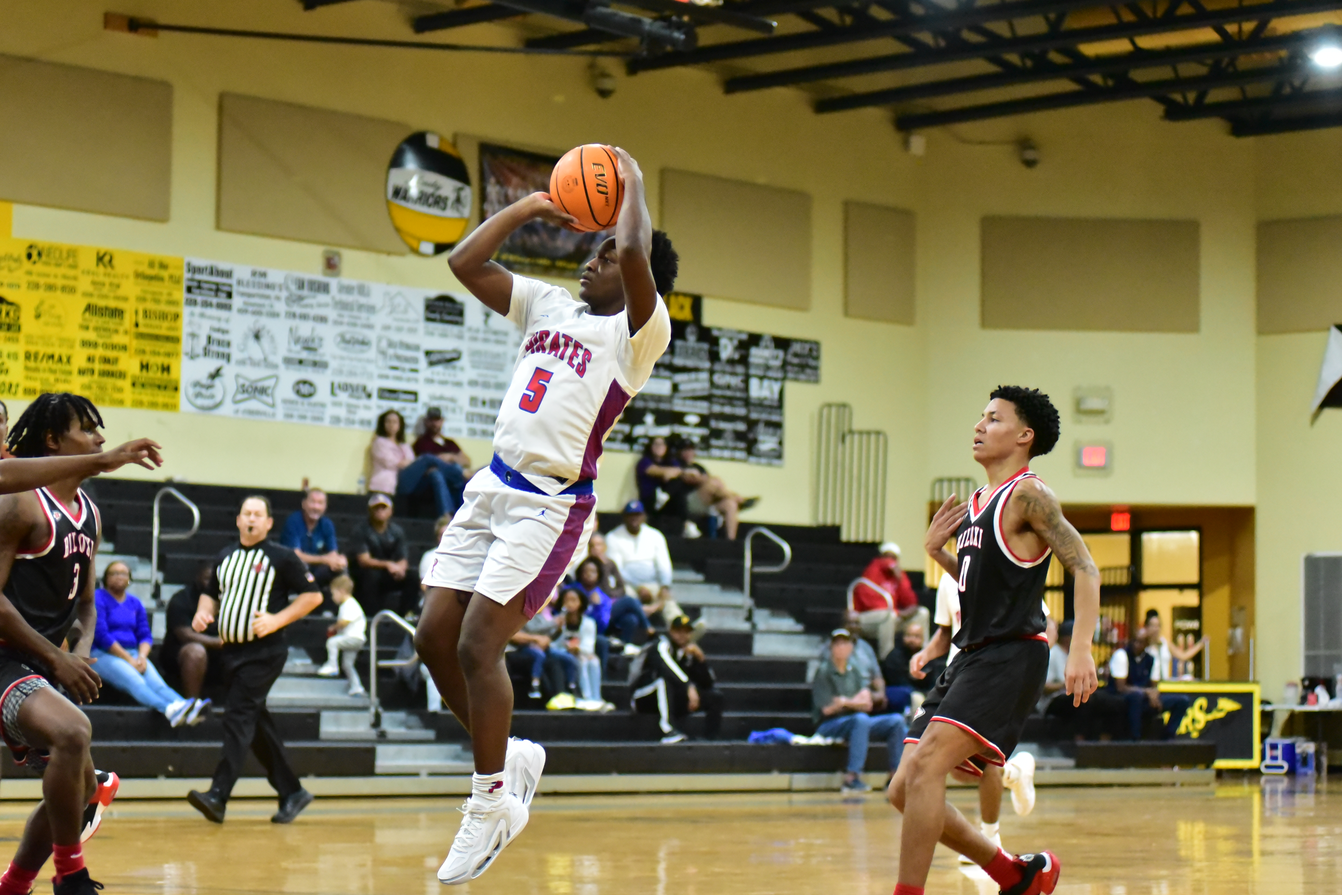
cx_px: 538
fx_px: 3617
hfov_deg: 21.0
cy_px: 403
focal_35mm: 97
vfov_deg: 14.1
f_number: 2.8
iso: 12800
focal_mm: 80
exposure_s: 1/800
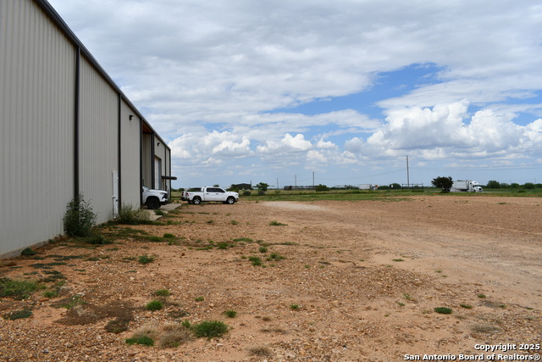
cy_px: 181
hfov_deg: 67.4
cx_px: 271
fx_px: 407
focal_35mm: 27
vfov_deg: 48.0
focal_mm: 18
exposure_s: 1/400
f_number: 10
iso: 100
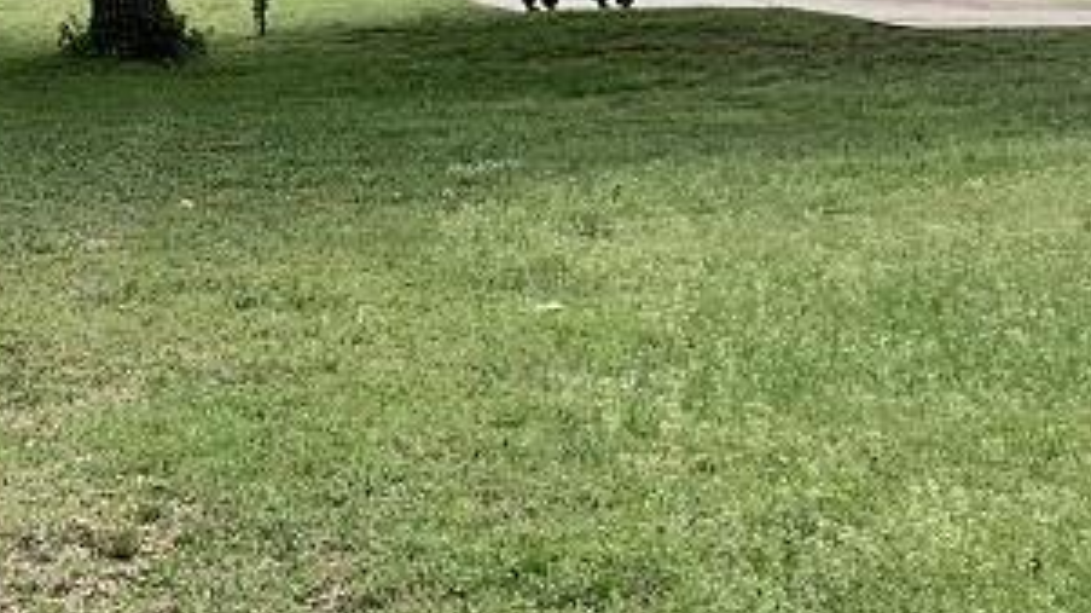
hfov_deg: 18.5
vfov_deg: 10.6
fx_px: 3296
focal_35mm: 114
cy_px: 134
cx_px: 109
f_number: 1.8
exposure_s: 1/954
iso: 25
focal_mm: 4.25
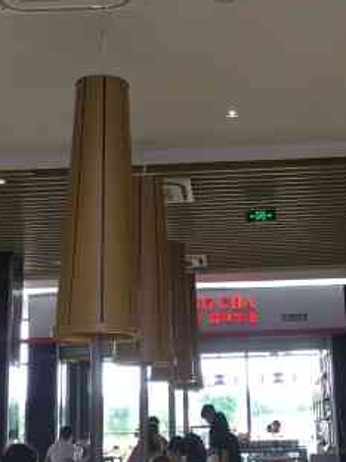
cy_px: 205
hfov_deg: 22.5
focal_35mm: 65
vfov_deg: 29.8
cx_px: 211
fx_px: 866
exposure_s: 1/33
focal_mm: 4.15
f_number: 2.2
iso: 32
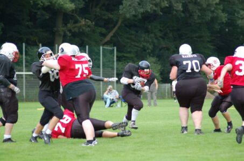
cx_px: 122
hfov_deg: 10.2
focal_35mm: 202
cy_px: 80
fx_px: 1370
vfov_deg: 6.8
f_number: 4.5
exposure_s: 1/500
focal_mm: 135
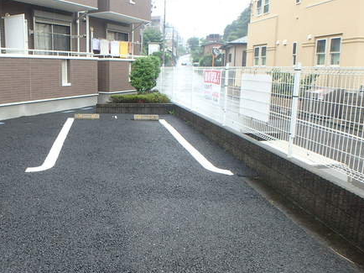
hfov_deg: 56.3
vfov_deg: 45.3
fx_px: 326
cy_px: 120
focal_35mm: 31
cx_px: 105
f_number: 3.5
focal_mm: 3.7
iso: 125
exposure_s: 1/60
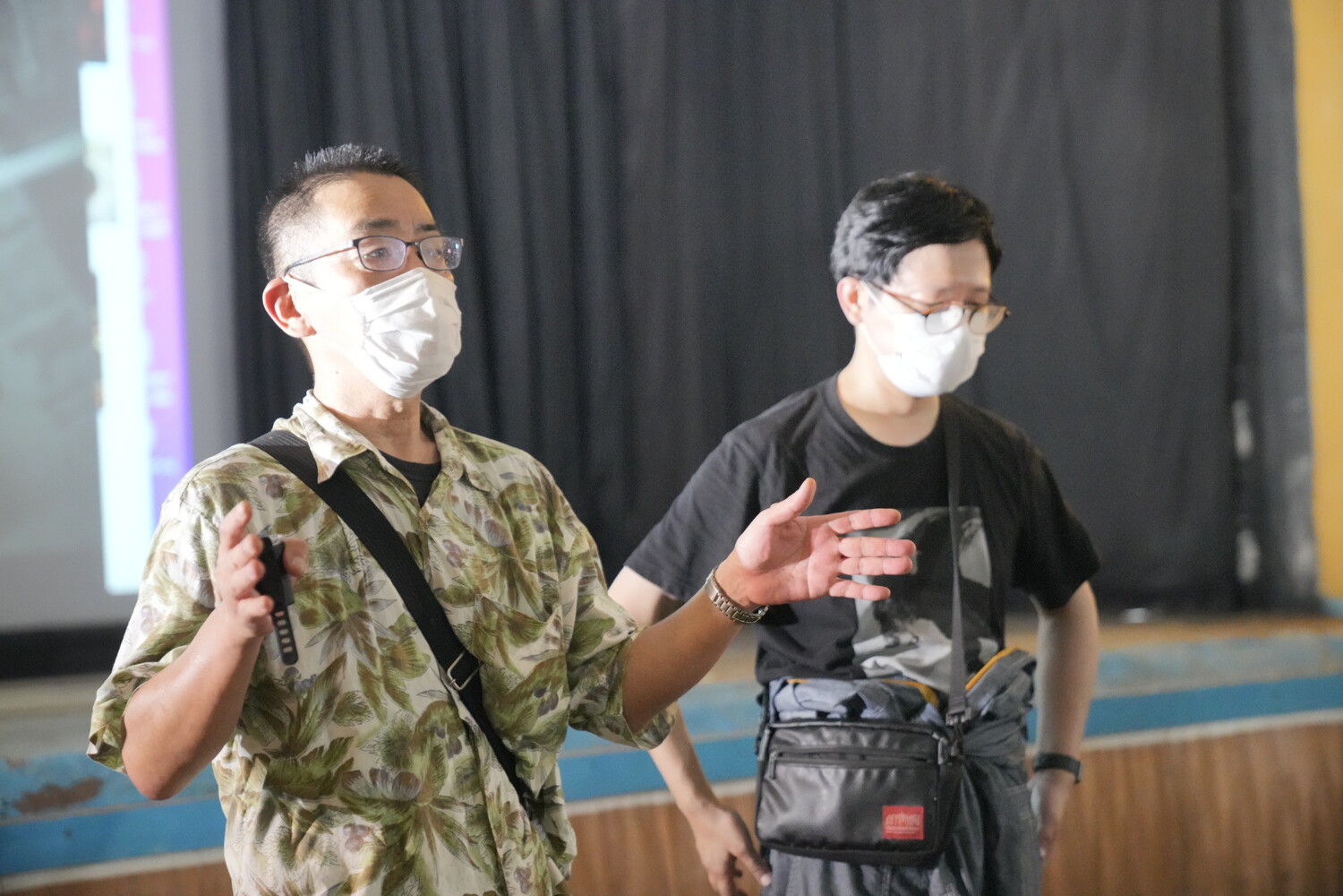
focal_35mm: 70
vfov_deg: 19.5
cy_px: 448
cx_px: 672
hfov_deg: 28.8
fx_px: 2611
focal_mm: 70
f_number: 2.8
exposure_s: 1/200
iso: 8000
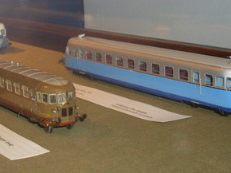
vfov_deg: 17.5
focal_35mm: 84
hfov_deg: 23.3
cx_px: 111
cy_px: 48
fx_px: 560
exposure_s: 1/45
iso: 100
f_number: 2.8
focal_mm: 6.3
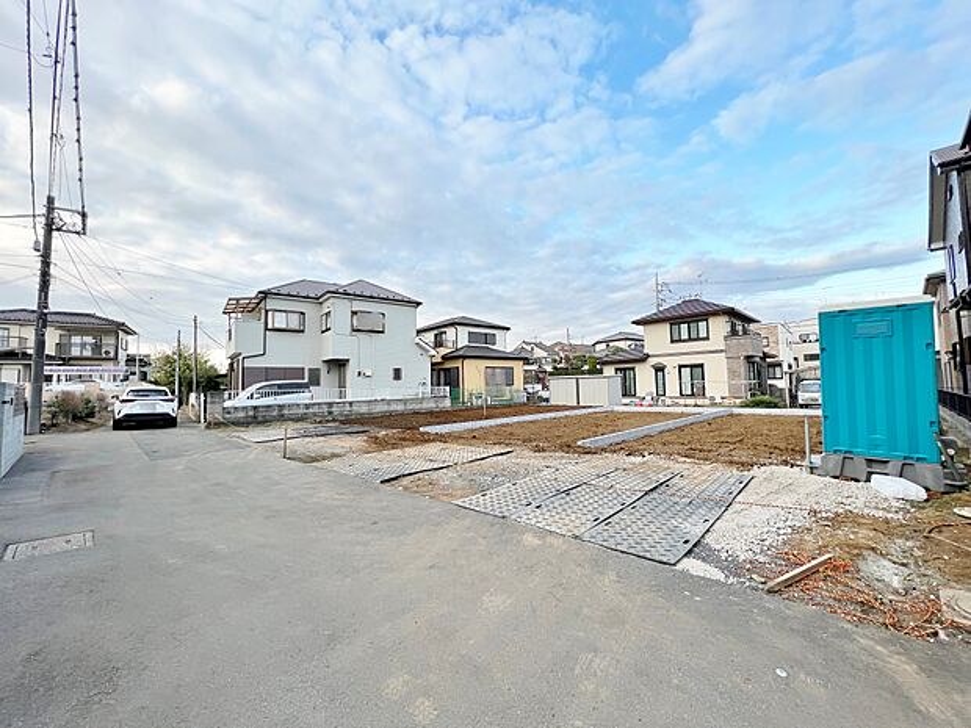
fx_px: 365
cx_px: 486
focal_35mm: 13
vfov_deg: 89.9
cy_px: 364
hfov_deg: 106.2
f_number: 1.8
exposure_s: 1/257
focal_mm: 1.57
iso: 32
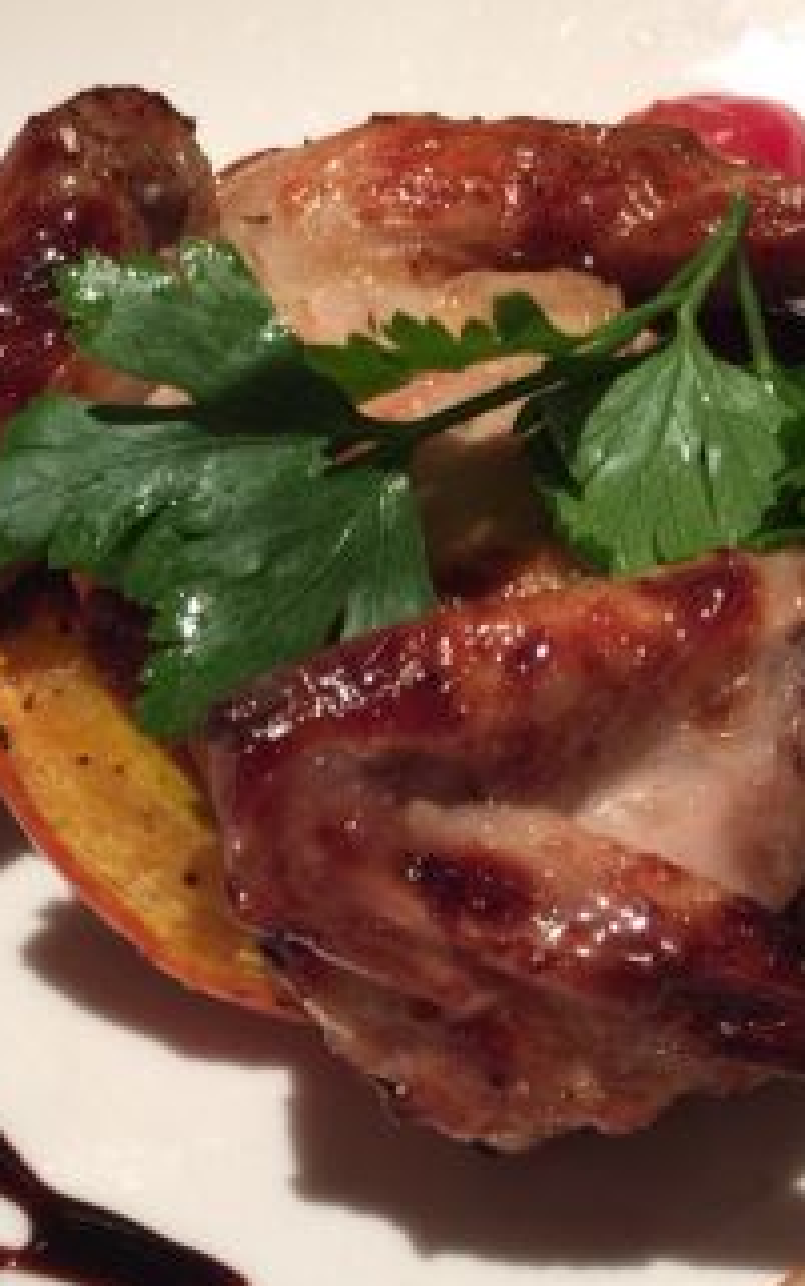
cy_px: 843
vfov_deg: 30.4
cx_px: 392
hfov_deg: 19.4
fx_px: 2349
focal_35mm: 67
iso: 40
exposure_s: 1/17
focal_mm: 4.15
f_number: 2.2
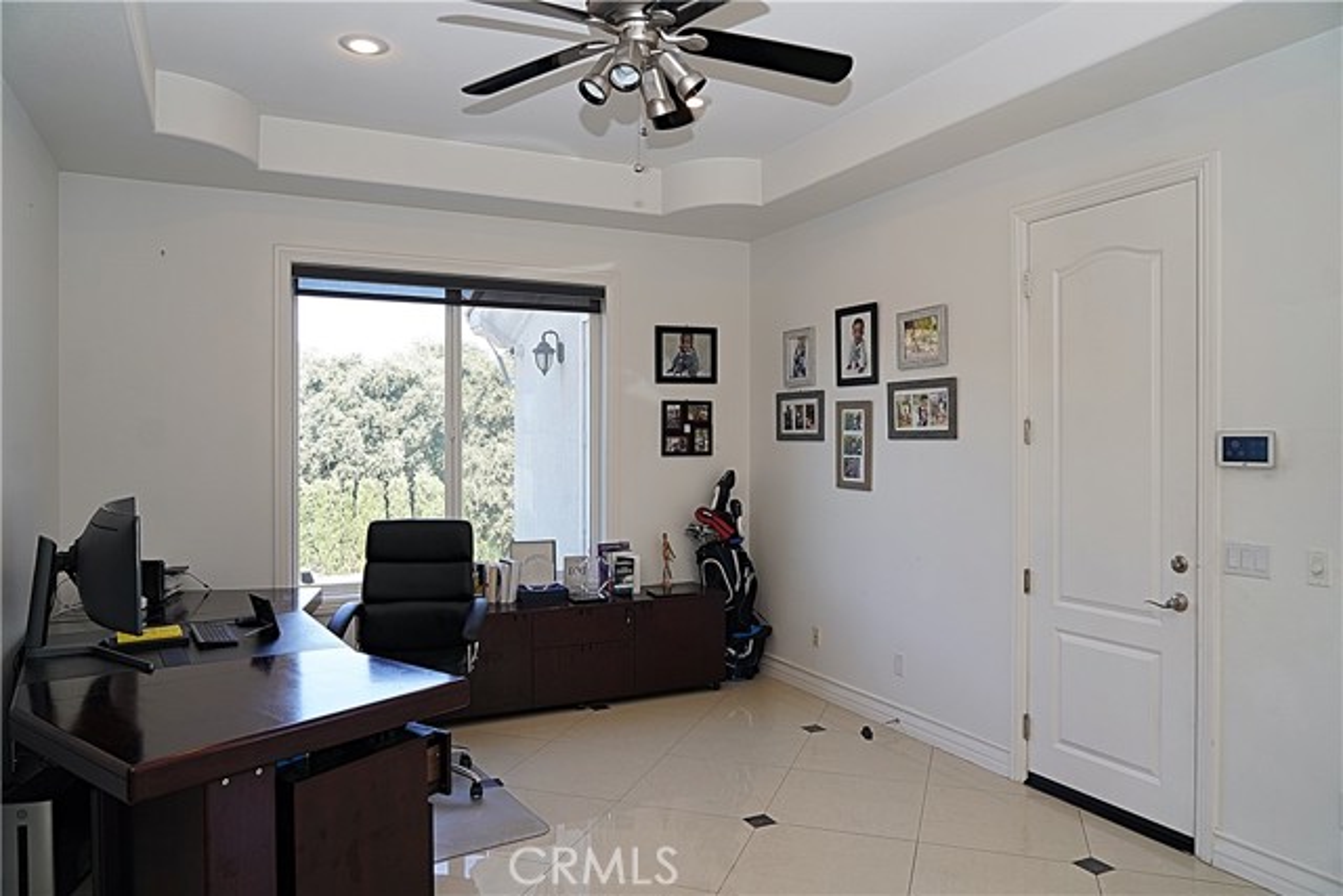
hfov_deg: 73.7
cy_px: 448
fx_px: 895
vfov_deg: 53.2
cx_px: 672
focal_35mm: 24
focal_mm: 24
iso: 320
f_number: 4
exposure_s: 1/160
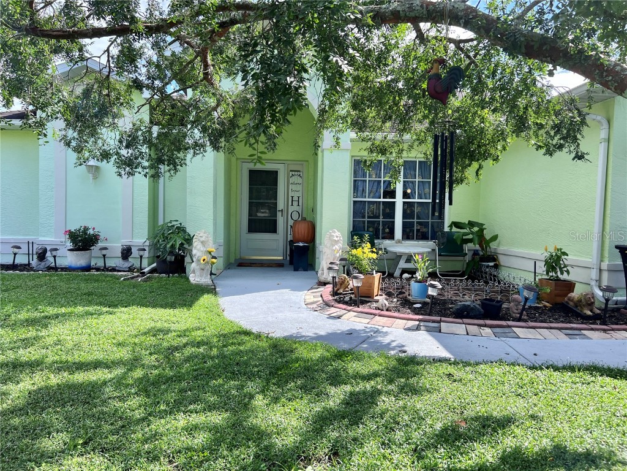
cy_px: 236
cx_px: 314
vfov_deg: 53.1
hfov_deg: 67.3
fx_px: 471
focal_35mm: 26
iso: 50
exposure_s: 1/1531
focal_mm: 5.7
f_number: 1.5
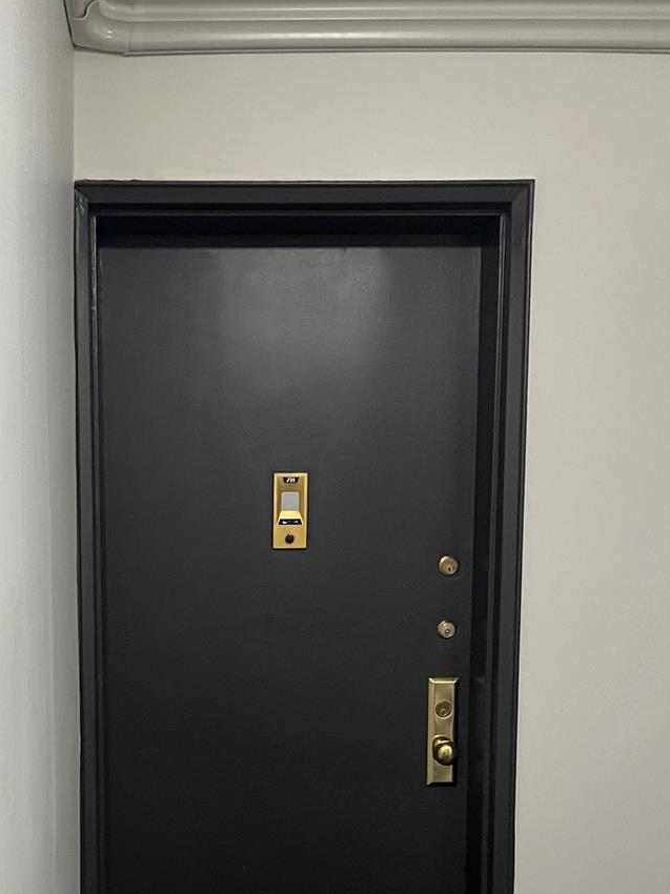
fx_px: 1214
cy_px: 680
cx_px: 167
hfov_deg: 30.4
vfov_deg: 39.3
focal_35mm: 47
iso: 500
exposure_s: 1/60
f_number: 1.5
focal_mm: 5.7
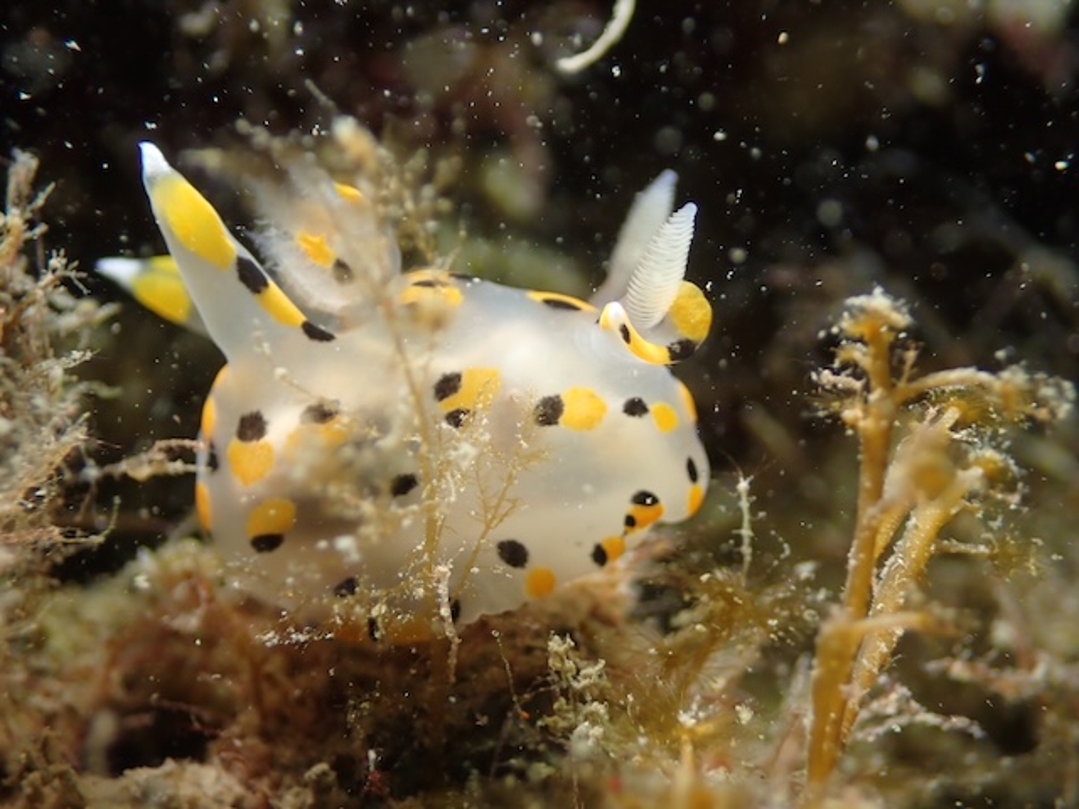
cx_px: 540
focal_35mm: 54
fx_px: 1683
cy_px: 404
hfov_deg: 35.5
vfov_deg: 27.0
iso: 200
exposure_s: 1/50
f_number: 10
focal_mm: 9.65
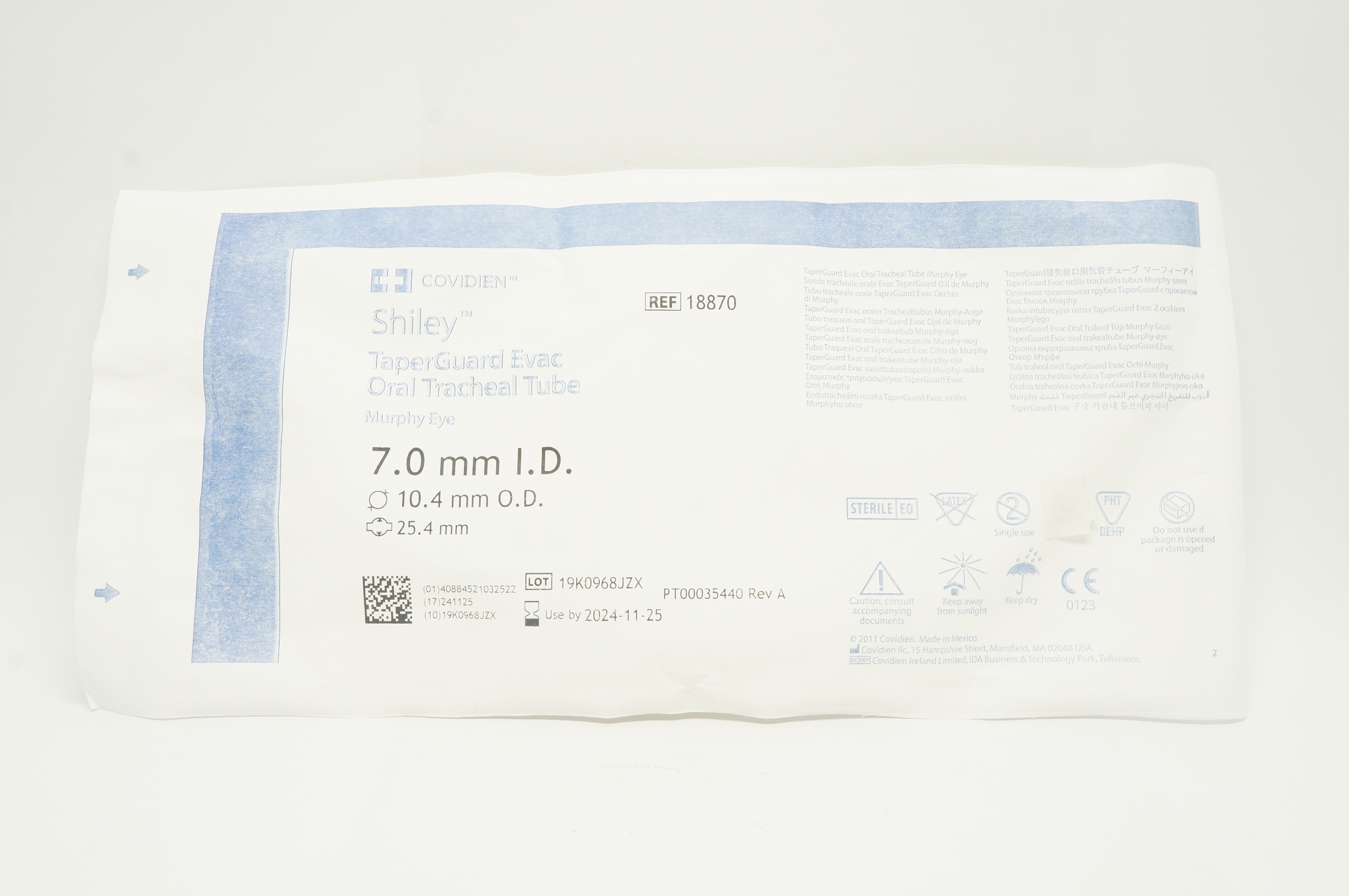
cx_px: 674
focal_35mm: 40
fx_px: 1516
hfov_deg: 48.0
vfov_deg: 32.9
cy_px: 448
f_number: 11
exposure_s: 1/15
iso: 400
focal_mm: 27
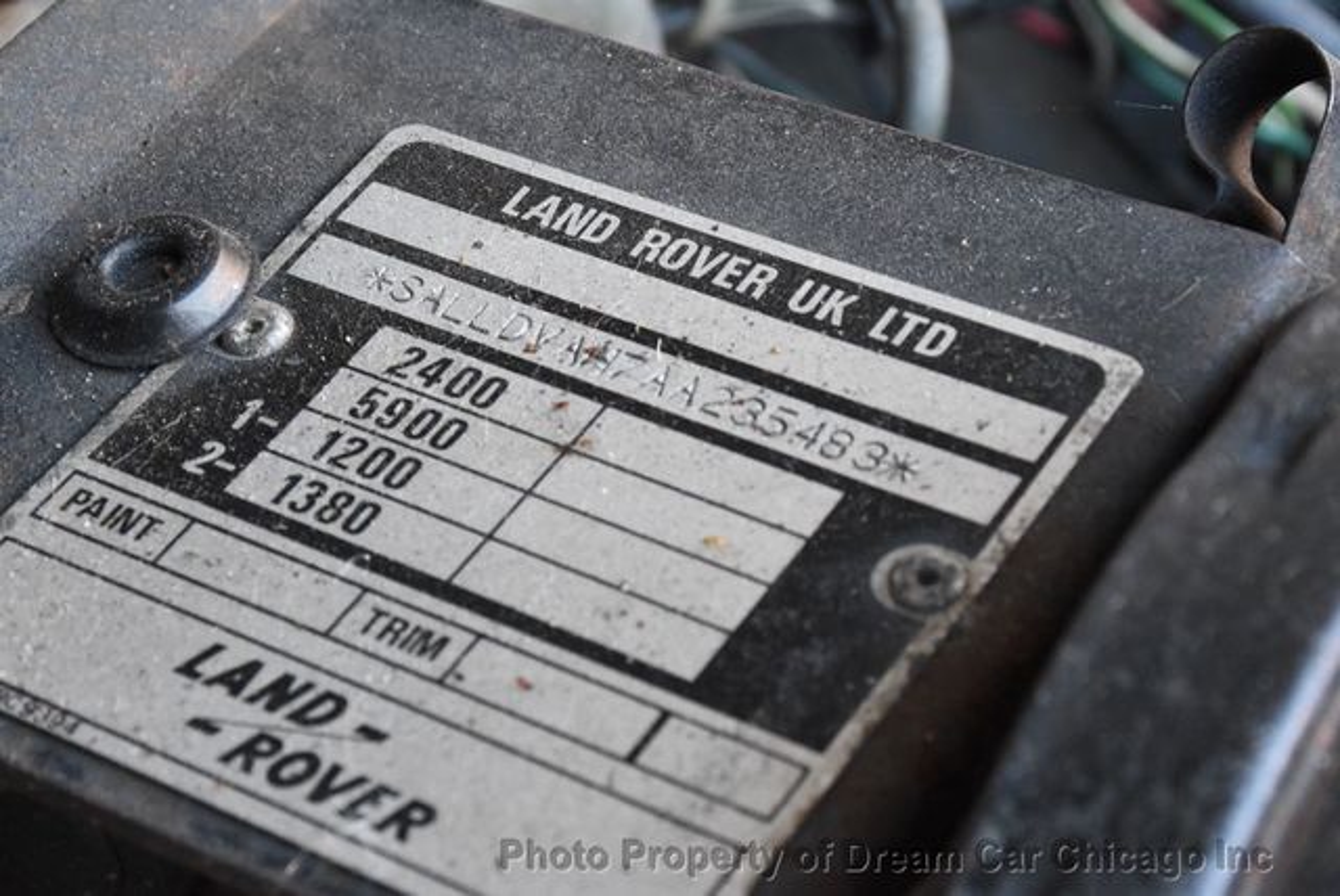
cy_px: 448
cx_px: 670
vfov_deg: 12.2
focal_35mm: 112
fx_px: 4191
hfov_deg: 18.2
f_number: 13
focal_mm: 75
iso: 2000
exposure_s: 1/50
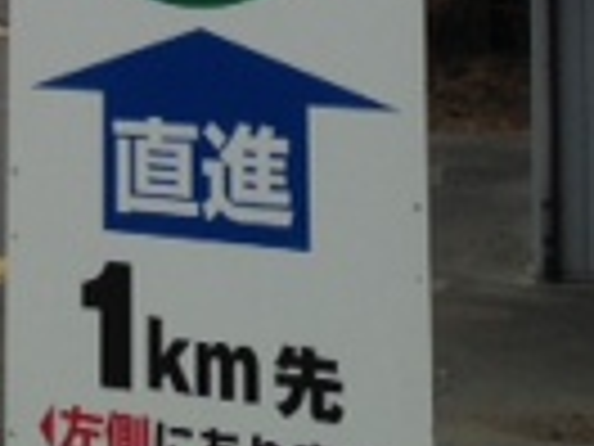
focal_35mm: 160
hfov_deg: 12.1
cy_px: -279
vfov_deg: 9.0
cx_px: -76
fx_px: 2746
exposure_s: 1/889
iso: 50
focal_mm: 4.13
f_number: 2.4
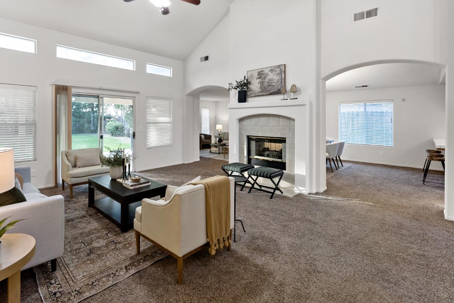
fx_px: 214
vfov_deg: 70.0
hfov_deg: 93.0
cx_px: 205
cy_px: 126
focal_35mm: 17
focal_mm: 14
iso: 1250
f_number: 3.2
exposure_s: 1/160
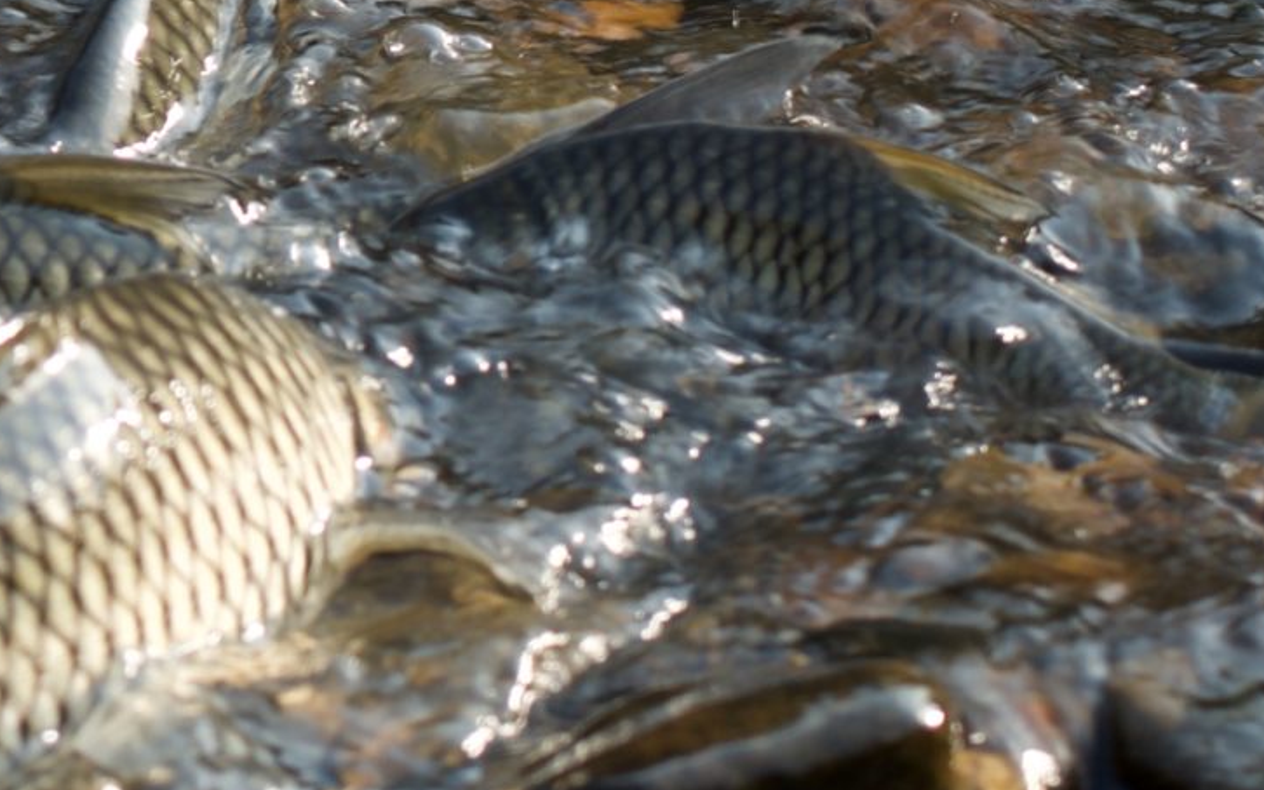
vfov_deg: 2.4
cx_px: -695
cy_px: -235
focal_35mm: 538
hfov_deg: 3.9
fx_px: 18536
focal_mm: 100
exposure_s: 1/100
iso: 100
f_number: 4
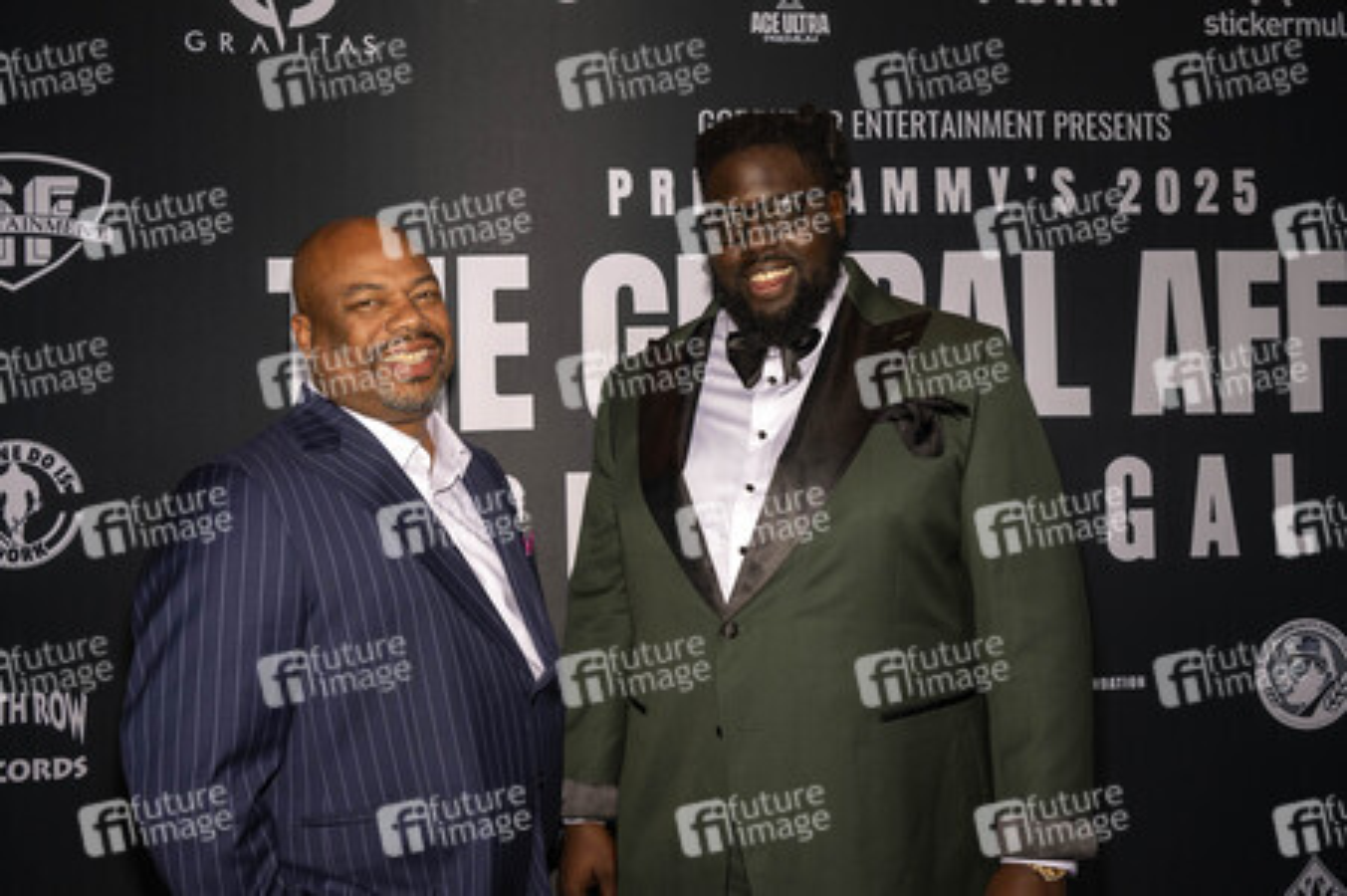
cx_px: 674
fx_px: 1253
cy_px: 448
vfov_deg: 39.4
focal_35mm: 34
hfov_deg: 56.5
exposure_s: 1/200
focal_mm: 33.5
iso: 800
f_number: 5.6
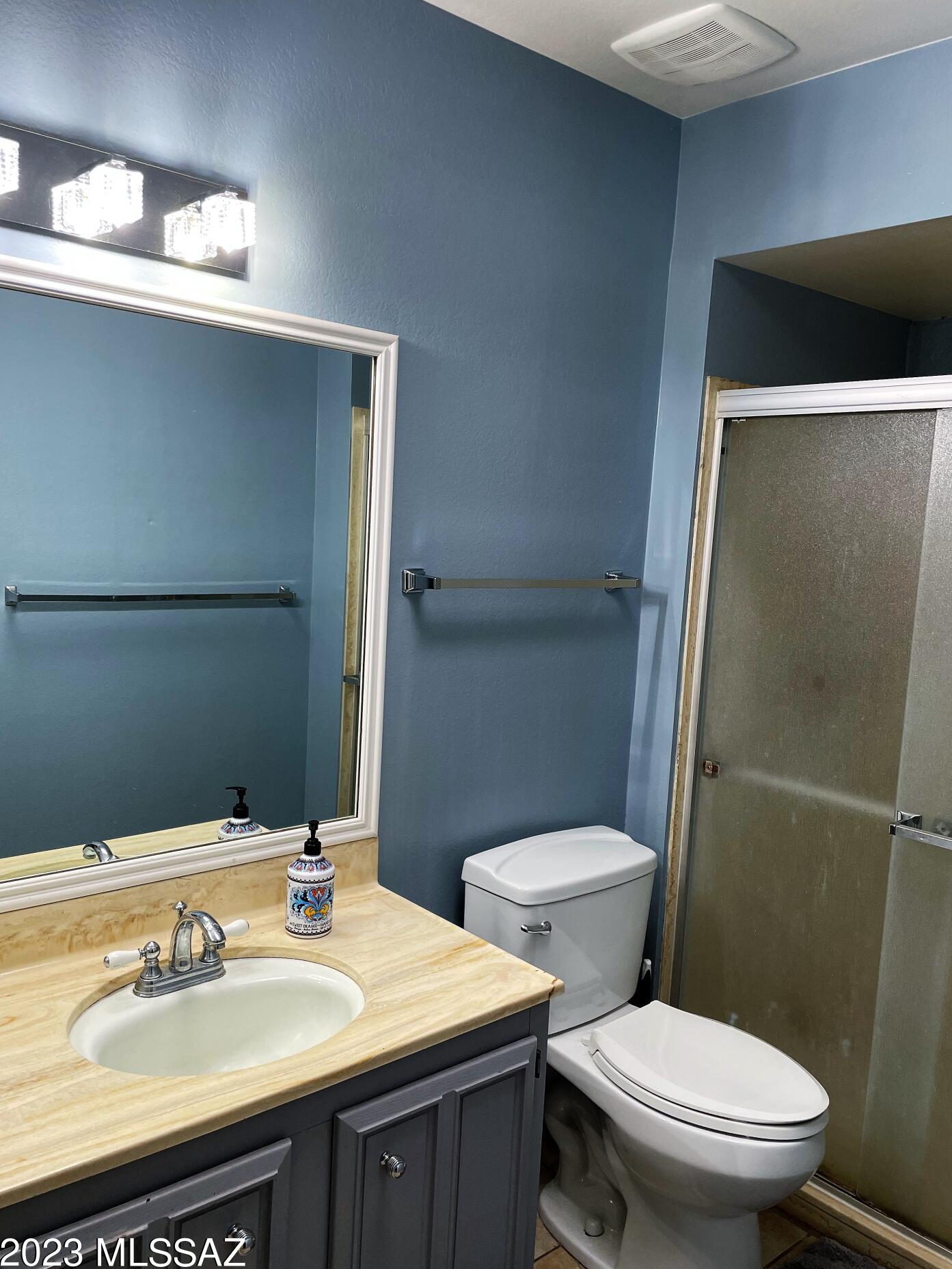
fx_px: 1027
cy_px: 632
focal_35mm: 28
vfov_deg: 63.4
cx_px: 480
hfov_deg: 49.8
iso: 80
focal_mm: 4.2
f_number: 1.6
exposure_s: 1/60
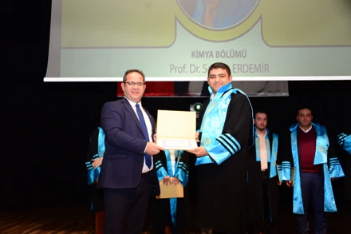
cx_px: 176
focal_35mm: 36
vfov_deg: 36.8
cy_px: 117
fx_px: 351
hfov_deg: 53.1
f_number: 4
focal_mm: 36
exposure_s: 1/200
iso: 1600
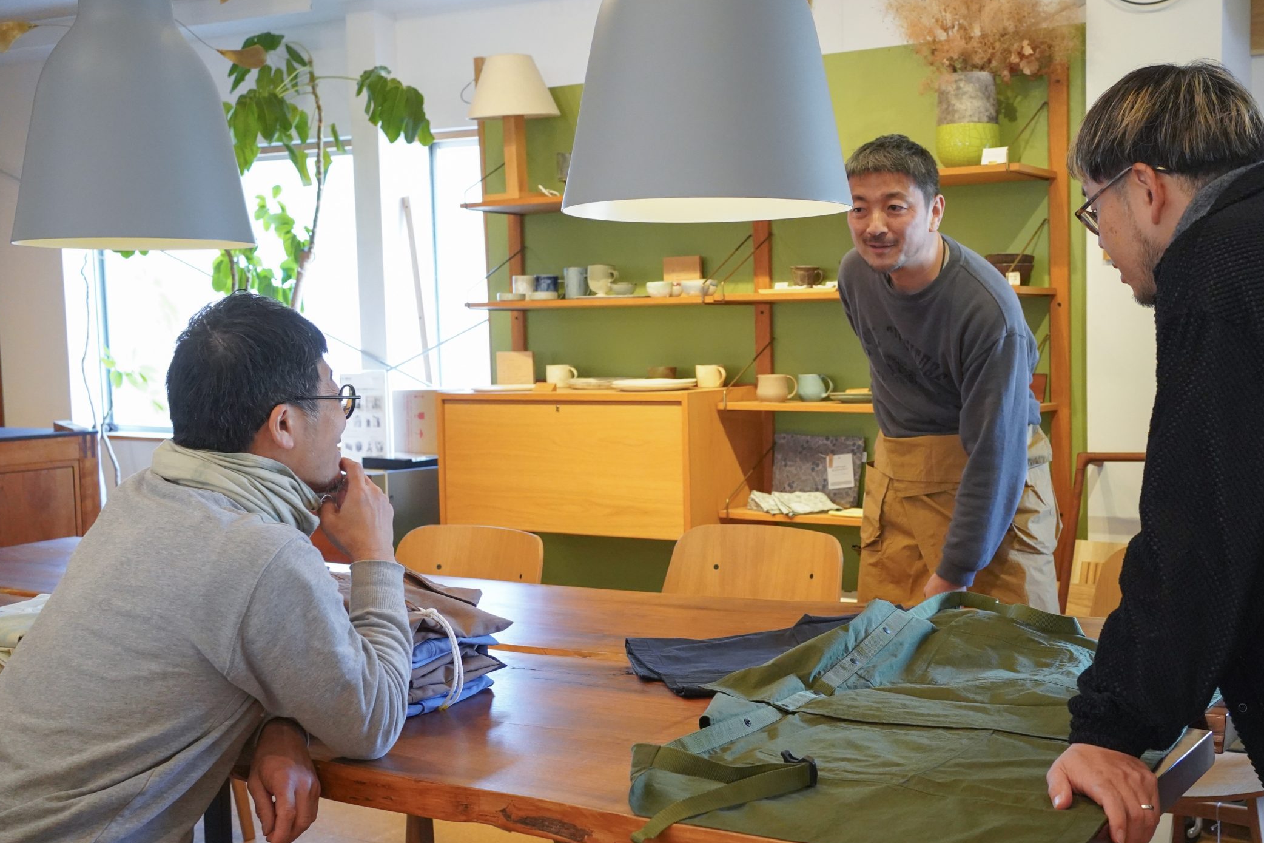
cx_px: 762
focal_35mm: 43
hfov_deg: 45.2
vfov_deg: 31.2
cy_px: 454
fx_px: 1510
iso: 8000
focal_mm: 35
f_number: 5.6
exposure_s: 1/200
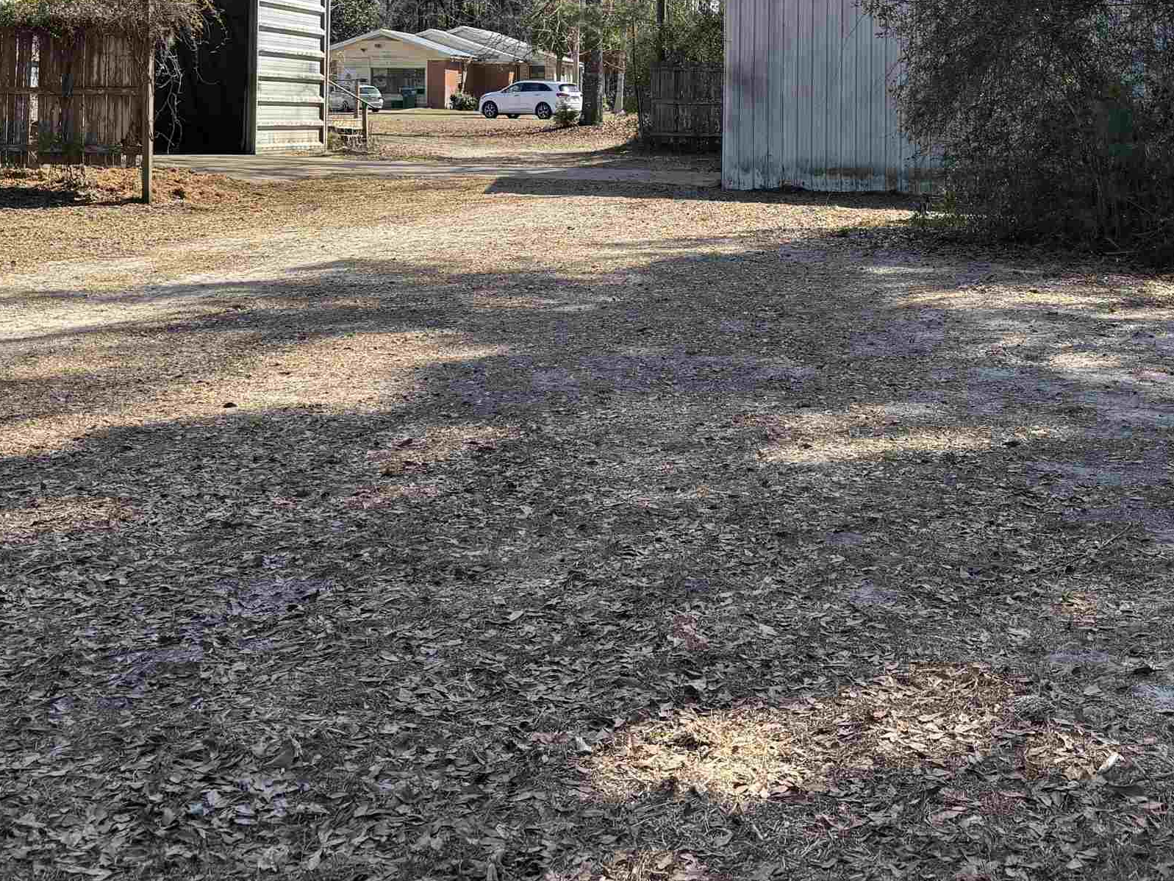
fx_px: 1696
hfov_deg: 38.0
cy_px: 85
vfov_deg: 28.0
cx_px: 709
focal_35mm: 50
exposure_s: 1/2024
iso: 50
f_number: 1.6
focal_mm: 5.96
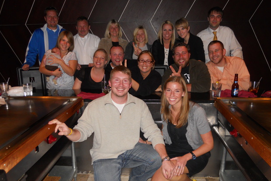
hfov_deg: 61.9
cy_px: 97
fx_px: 226
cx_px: 133
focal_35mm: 30
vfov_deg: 43.6
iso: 200
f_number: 2.7
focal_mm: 5
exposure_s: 1/25
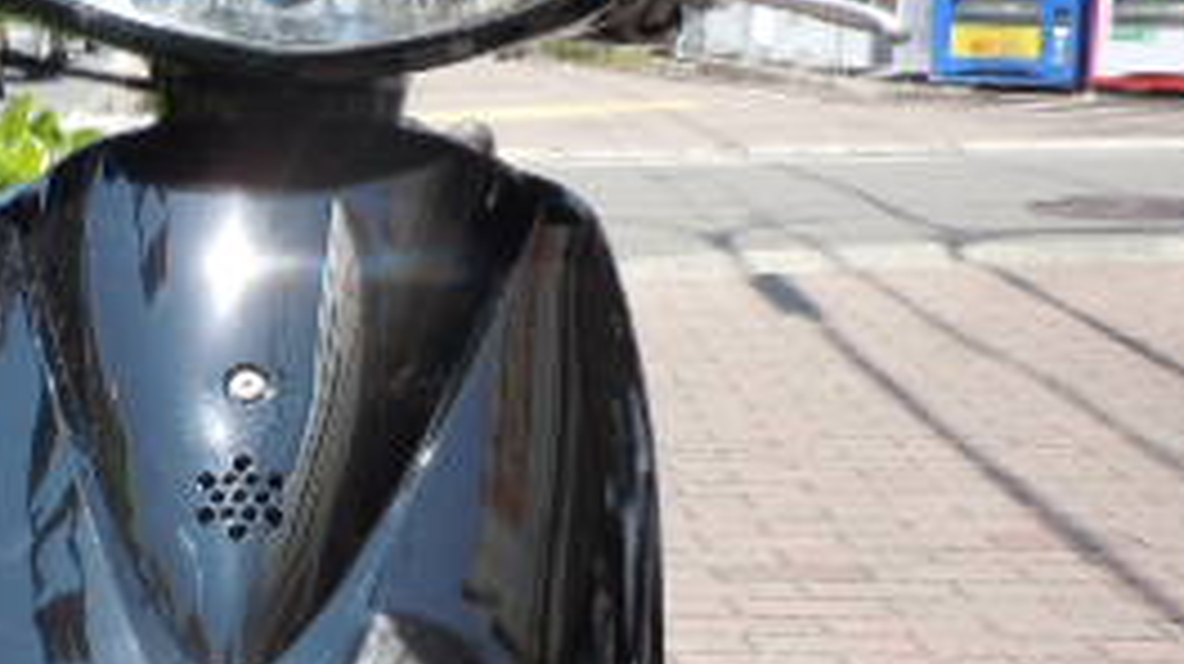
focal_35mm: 74
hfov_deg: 27.2
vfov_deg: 16.2
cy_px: 435
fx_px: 2321
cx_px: 31
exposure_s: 1/320
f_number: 3.7
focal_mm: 5
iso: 100
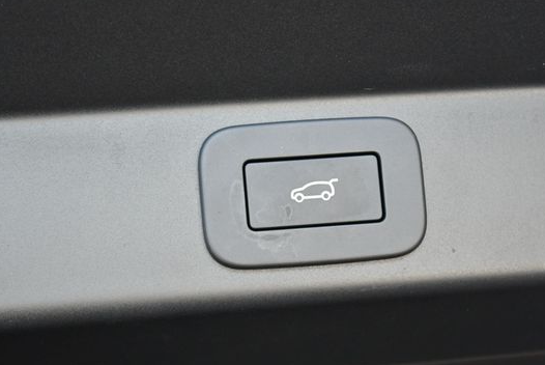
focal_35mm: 112
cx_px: 278
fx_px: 1697
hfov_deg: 18.2
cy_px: 193
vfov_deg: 12.3
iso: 800
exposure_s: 1/160
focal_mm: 46
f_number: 5.3
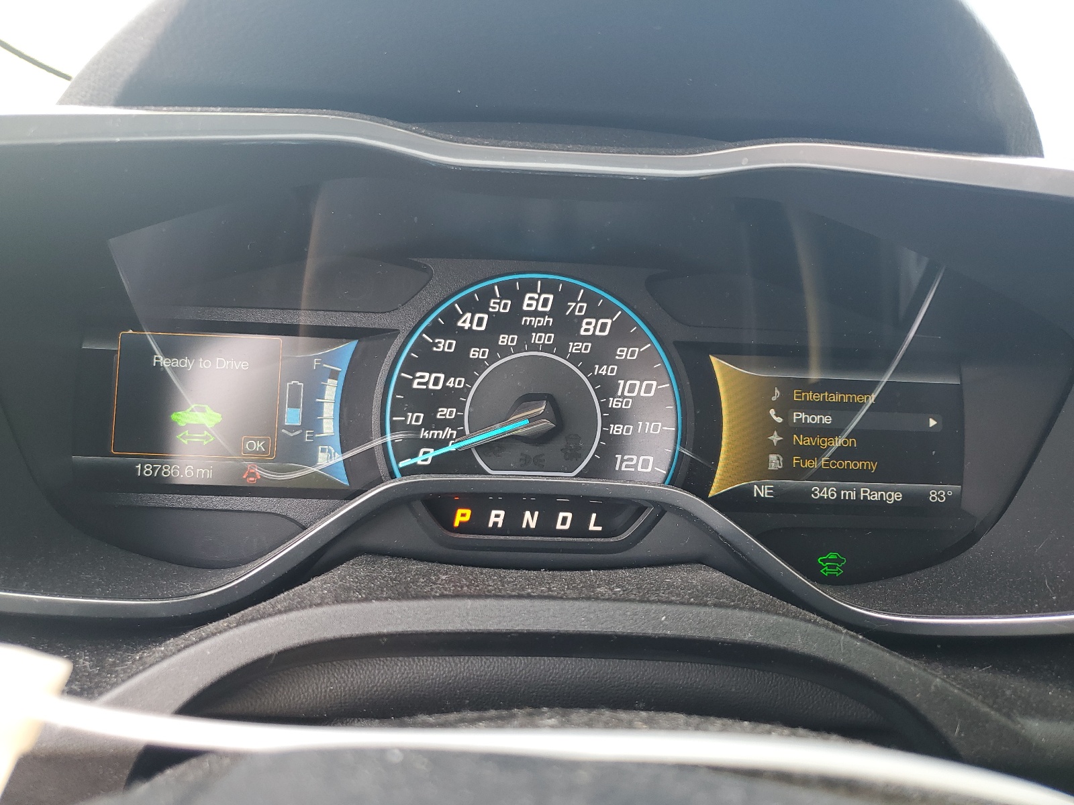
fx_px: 807
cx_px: 537
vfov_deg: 53.1
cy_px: 402
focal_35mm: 26
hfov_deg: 67.3
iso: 51
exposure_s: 1/60.2
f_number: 1.5
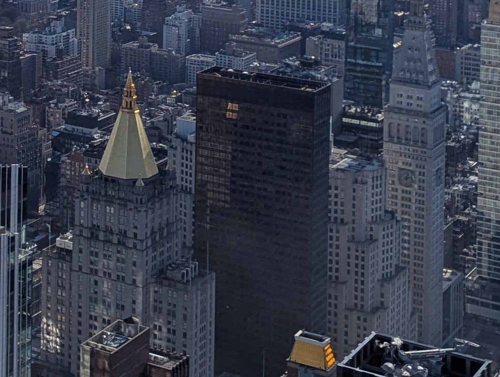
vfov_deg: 13.9
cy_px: -185
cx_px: -9
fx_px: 1446
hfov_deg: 19.0
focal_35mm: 100
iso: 39
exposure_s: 1/4717
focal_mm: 6.81
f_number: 1.85
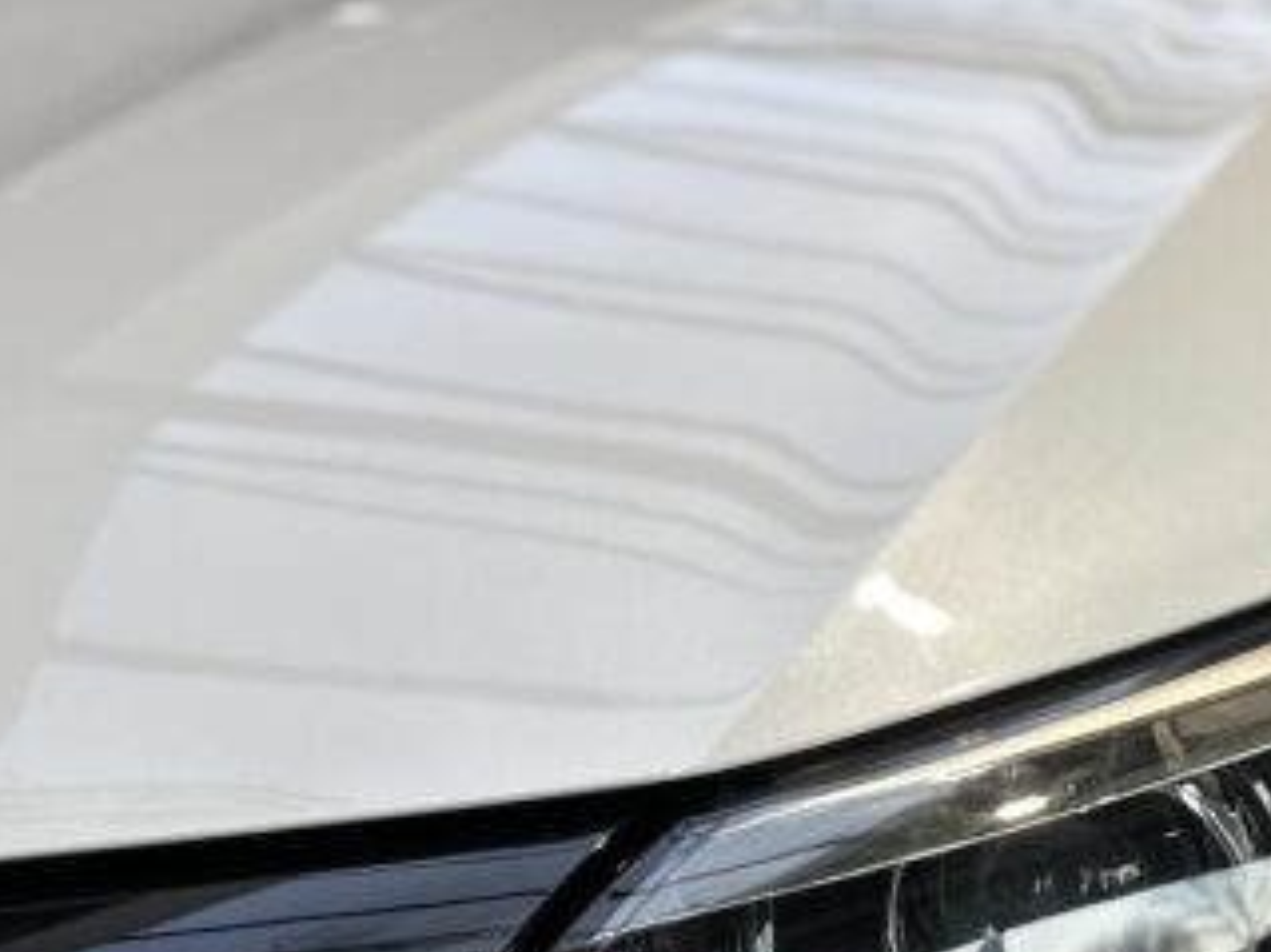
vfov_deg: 18.0
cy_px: 1203
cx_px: 1128
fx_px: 2826
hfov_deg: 24.7
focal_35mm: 77
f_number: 1.78
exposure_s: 1/143
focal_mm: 6.86
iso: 64
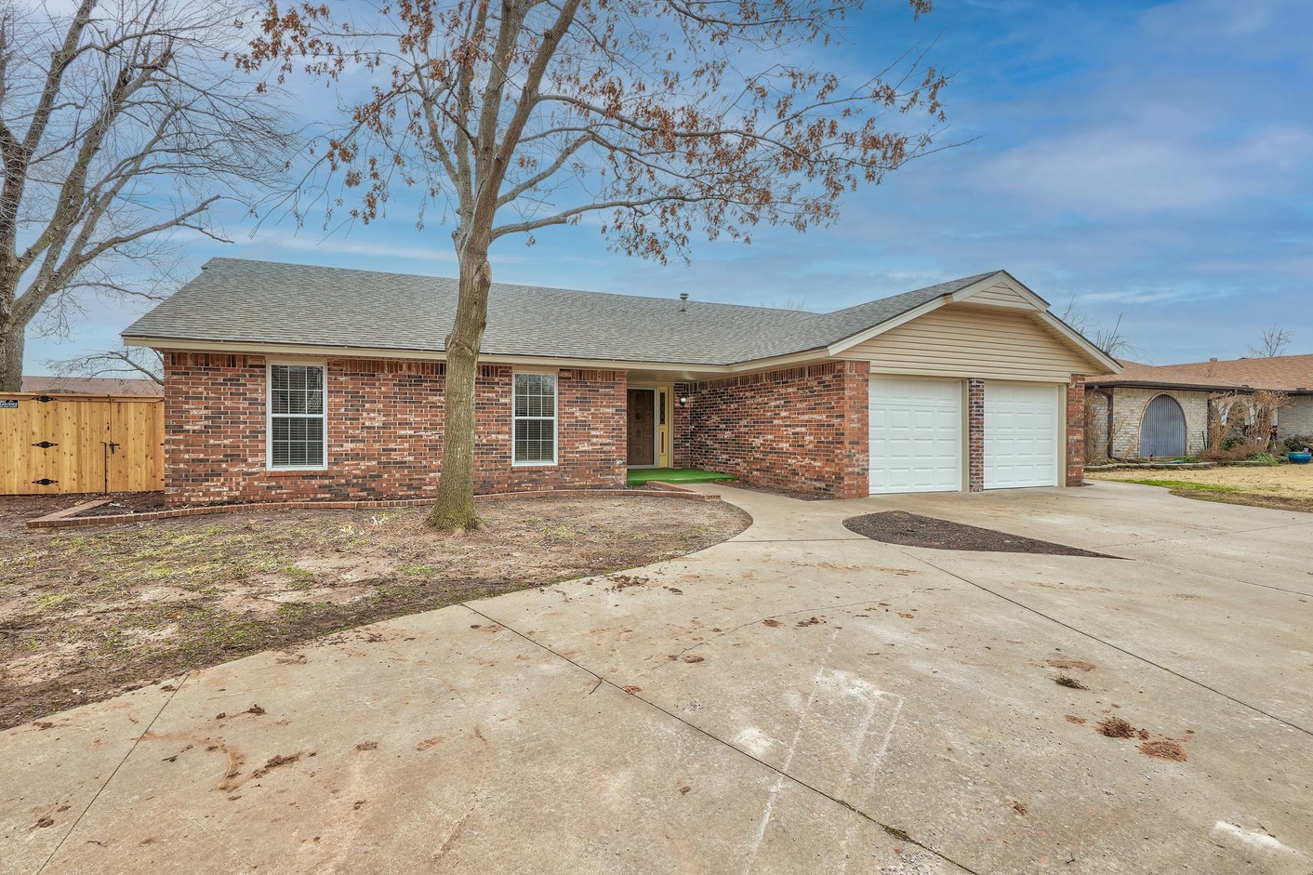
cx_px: 648
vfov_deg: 70.4
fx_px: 620
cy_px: 442
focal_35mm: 17
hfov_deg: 93.3
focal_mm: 16
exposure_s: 1/250
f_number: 6.3
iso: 200
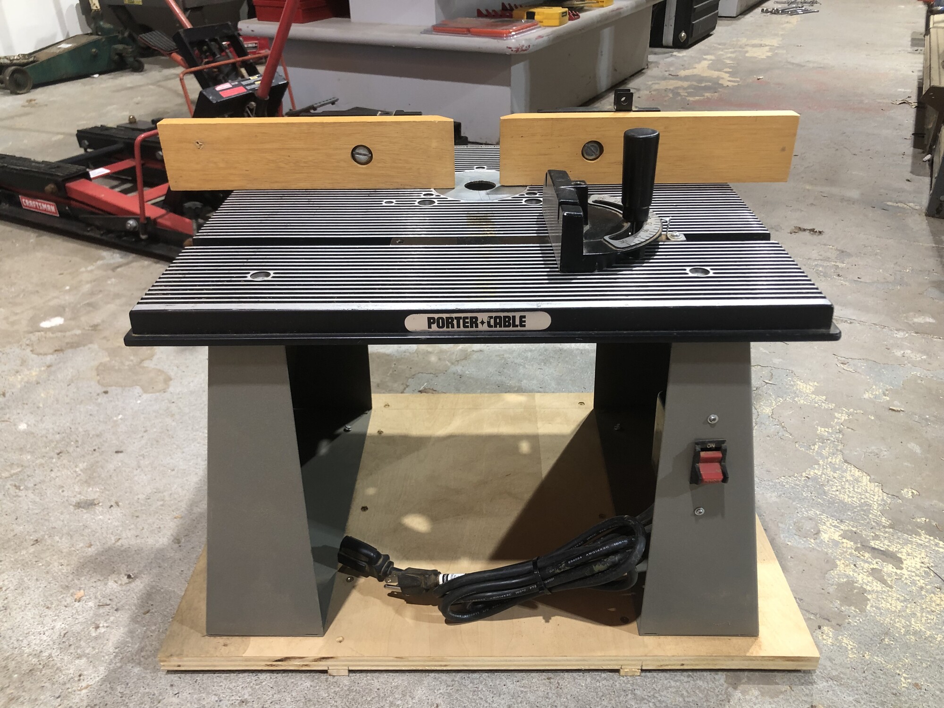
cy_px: 354
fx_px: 764
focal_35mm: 28
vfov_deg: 49.7
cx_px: 472
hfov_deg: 63.4
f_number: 1.8
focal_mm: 3.99
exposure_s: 1/17
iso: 40
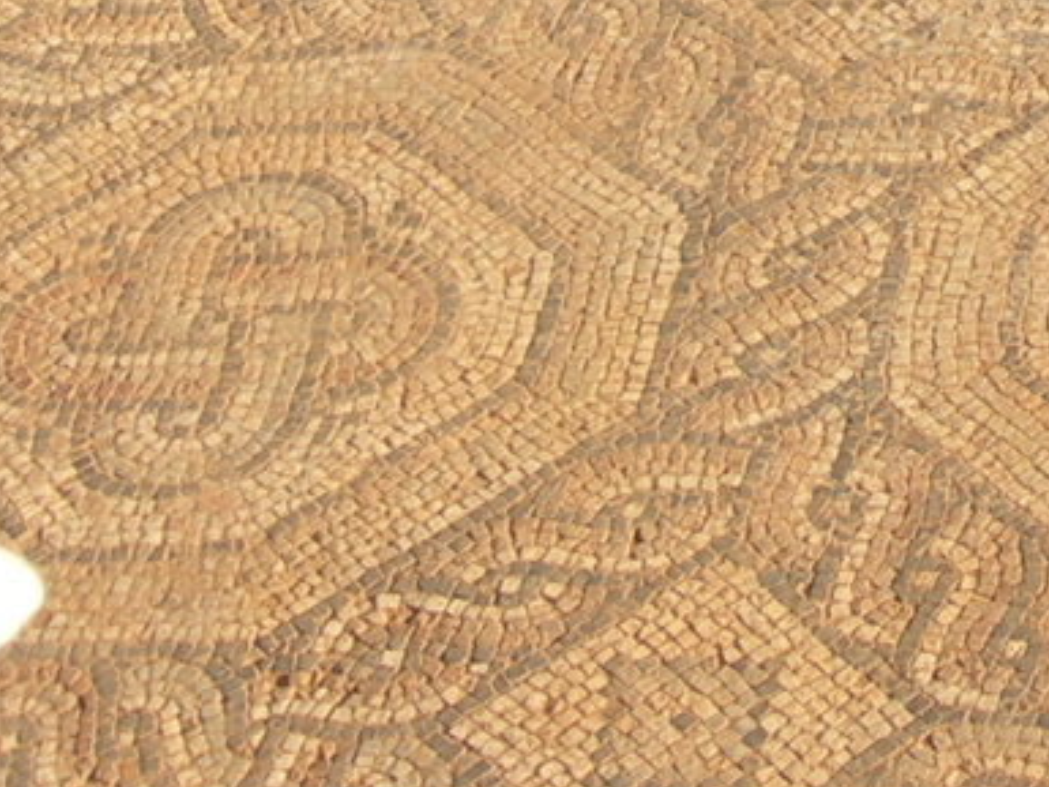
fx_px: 4790
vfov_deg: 9.2
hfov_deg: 11.9
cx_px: 1640
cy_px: -398
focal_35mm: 158
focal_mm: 7.8
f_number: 4.8
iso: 50
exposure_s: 1/266
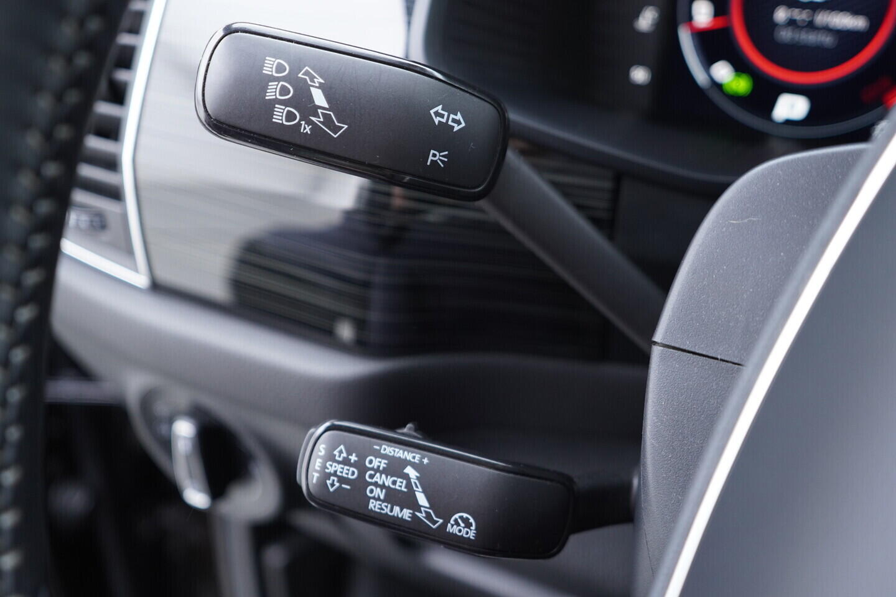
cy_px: 298
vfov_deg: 36.9
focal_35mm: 36
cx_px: 448
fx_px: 896
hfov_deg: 53.1
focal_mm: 24
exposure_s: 1/40
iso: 500
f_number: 2.8
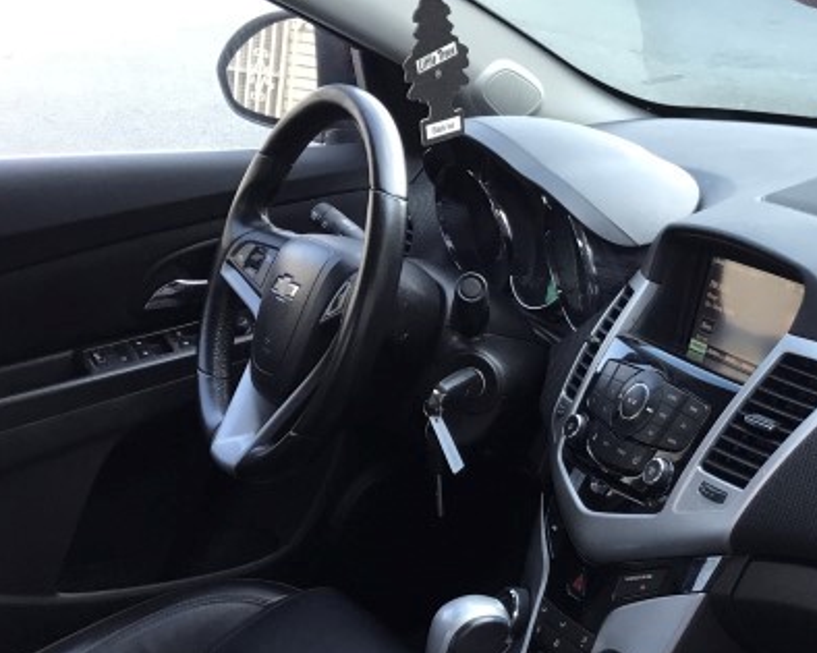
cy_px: 495
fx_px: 1716
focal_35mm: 71
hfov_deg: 26.2
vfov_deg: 21.4
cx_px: 674
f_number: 1.8
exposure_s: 1/90
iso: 32
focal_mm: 3.99
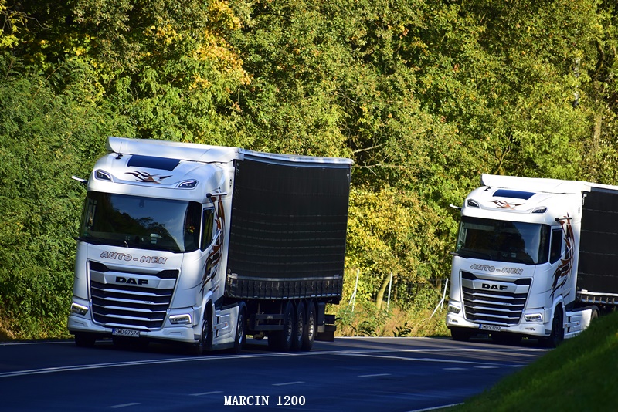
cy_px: 206
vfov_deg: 3.3
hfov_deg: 4.9
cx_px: 309
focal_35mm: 420
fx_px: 7212
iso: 400
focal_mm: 280
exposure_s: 1/800
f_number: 6.3
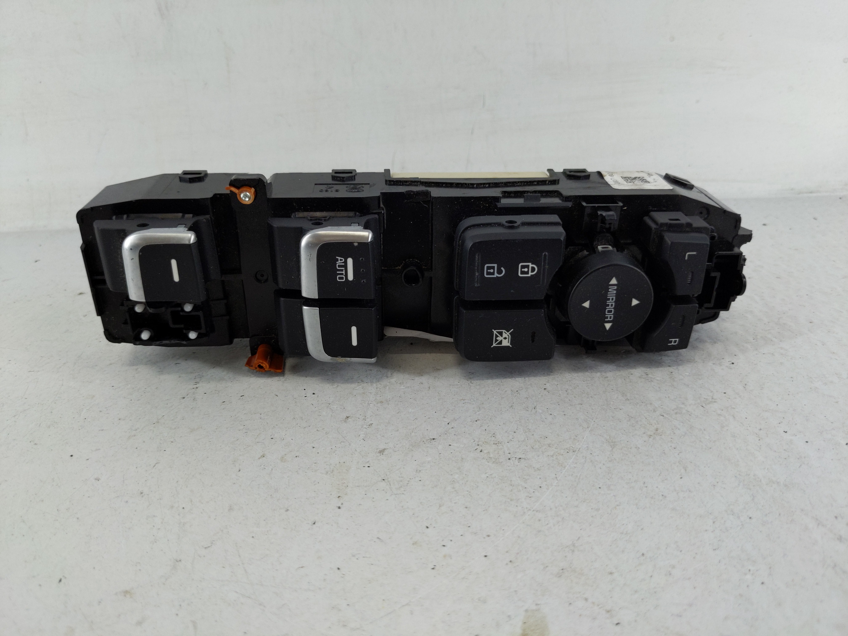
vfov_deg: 54.9
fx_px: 612
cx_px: 424
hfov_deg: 69.4
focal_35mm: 25
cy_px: 318
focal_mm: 4.38
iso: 61
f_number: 1.73
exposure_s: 1/126
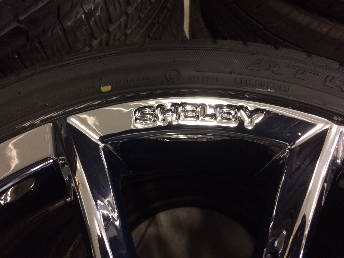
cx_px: 172
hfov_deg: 61.7
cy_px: 129
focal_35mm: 29
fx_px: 288
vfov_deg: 48.2
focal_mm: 4.15
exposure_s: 1/15
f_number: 2.2
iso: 320
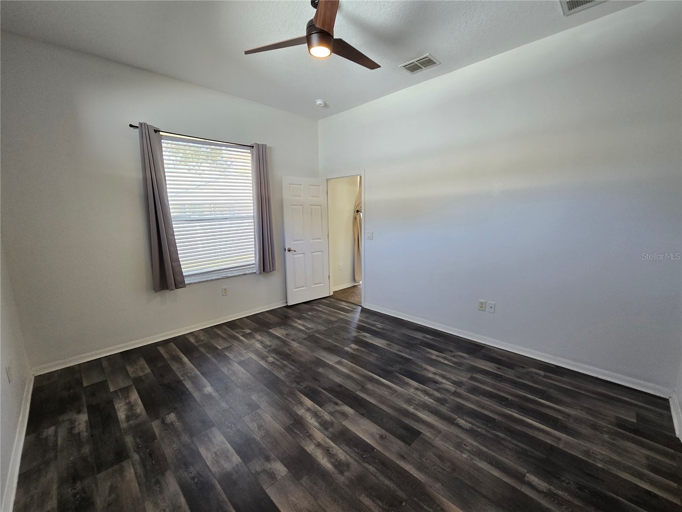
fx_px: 256
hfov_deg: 106.2
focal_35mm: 13
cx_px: 341
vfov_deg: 89.9
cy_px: 256
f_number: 2.2
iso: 100
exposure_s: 1/60
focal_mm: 2.2
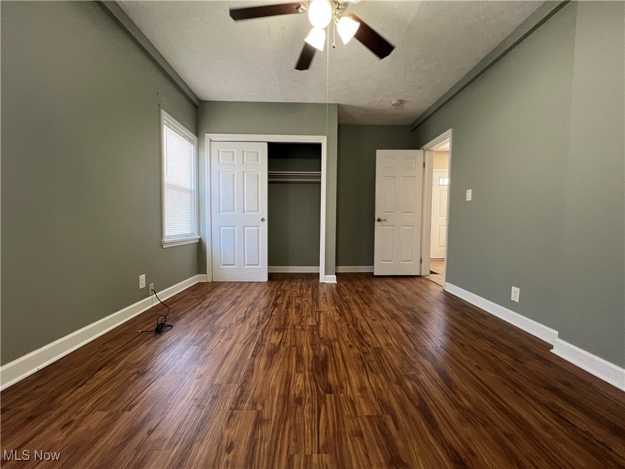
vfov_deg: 89.9
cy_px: 234
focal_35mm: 13
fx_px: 235
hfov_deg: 106.2
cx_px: 312
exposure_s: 1/60
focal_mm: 1.57
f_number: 1.8
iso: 320
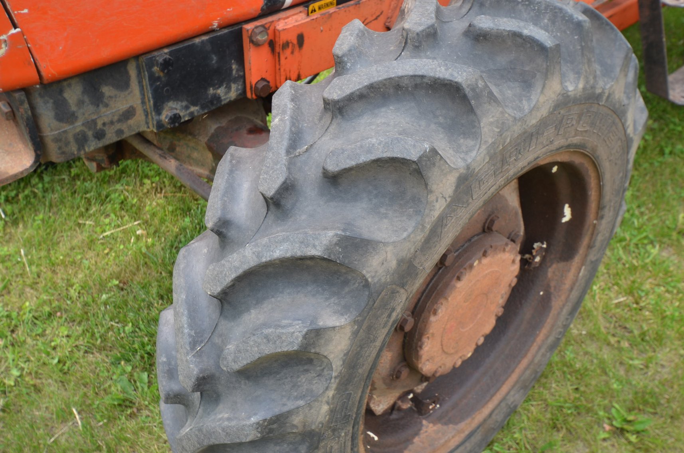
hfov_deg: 53.2
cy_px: 226
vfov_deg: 36.7
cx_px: 342
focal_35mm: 36
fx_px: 683
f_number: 6.3
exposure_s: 1/160
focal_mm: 24
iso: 200
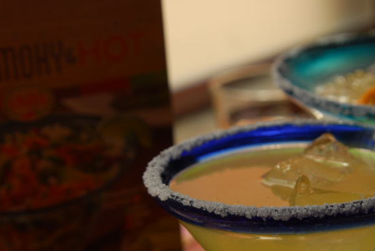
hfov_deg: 19.6
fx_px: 1074
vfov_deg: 13.3
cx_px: 300
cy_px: 200
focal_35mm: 103
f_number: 5.6
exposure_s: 1/100
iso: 100
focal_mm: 40
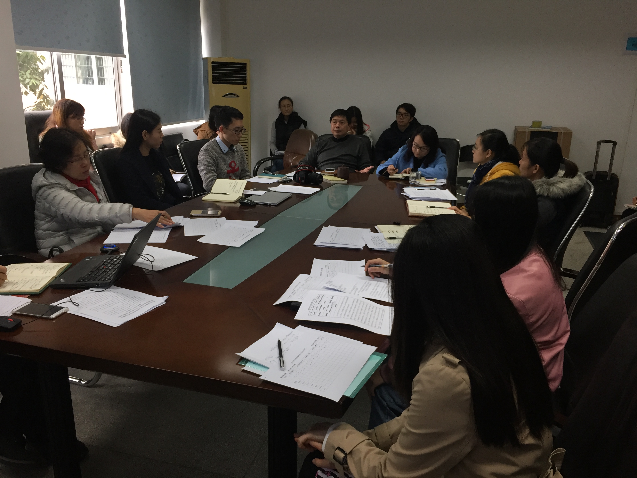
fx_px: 534
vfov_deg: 48.2
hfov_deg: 61.7
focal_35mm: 29
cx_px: 318
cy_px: 239
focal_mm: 4.15
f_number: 2.2
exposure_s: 1/33
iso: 50
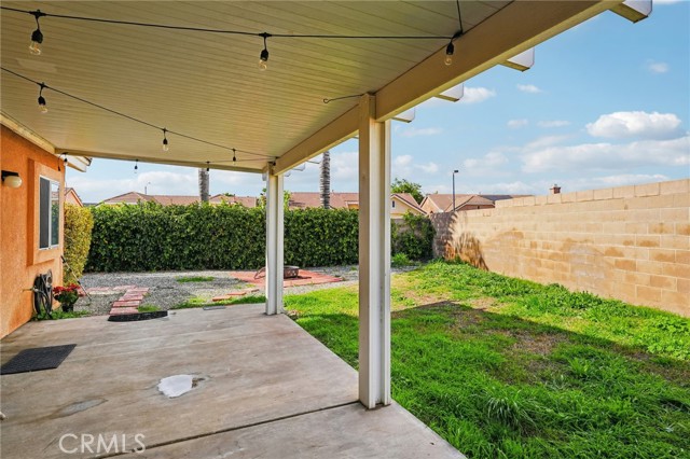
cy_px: 230
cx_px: 345
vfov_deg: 66.7
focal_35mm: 18
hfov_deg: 89.4
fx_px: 349
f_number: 8
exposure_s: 1/320
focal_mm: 18.2
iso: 125
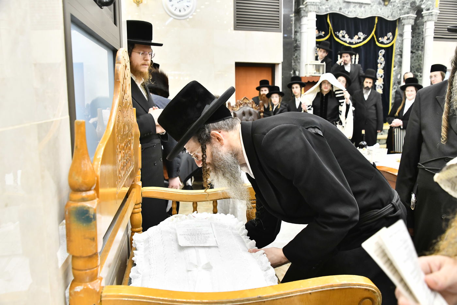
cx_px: 228
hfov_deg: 55.8
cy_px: 152
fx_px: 432
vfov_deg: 38.9
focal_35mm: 34
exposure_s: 1/160
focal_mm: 34
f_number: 5.6
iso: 3200
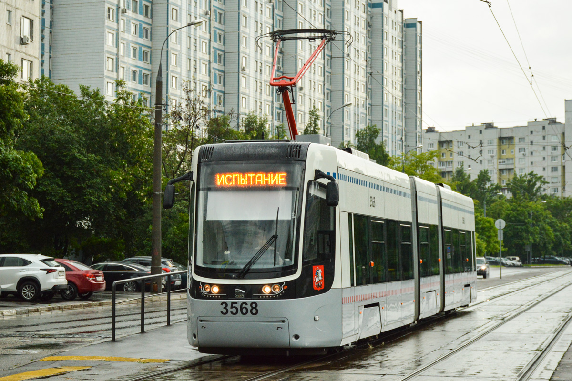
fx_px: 1239
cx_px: 286
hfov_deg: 26.0
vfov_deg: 17.5
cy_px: 190
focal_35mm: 78
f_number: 6.3
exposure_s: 1/400
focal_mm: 52
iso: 800
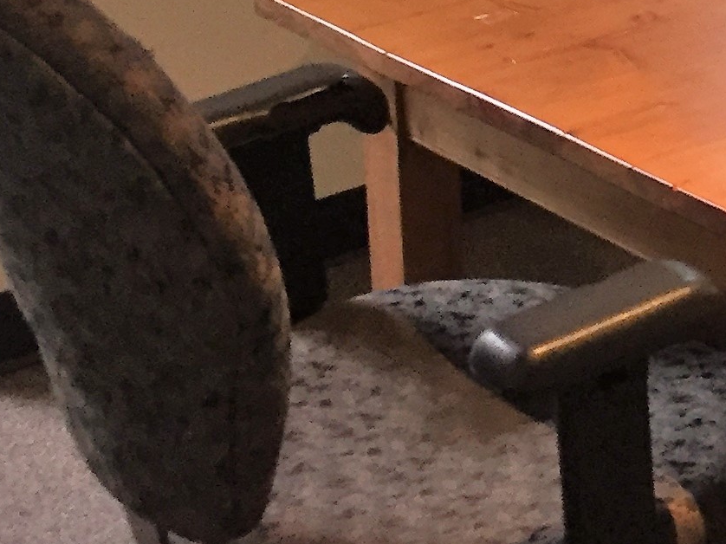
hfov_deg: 16.2
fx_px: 2369
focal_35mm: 113
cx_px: 1020
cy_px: -282
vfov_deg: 12.4
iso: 125
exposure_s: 1/30
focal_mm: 4.15
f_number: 2.2
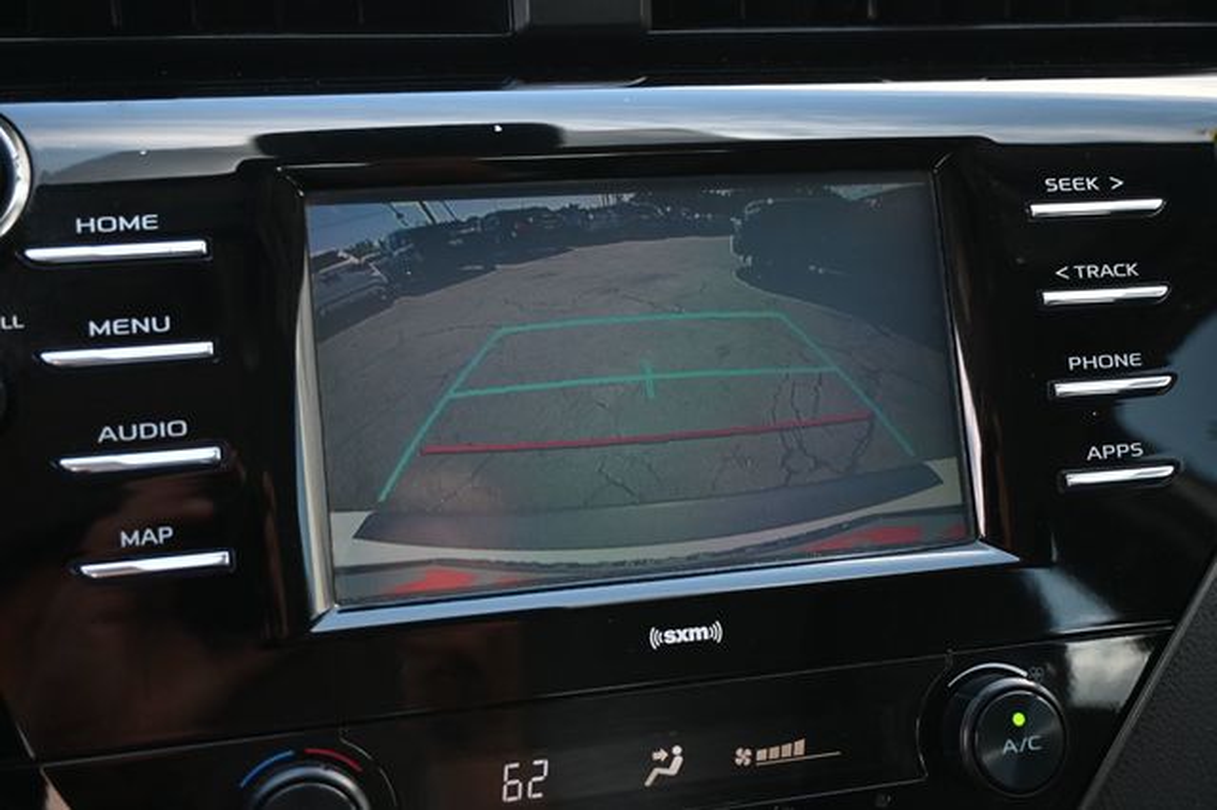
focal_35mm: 39
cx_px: 608
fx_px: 1318
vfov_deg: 34.2
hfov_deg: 49.6
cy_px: 405
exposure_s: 1/125
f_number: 4.5
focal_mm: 26
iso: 500
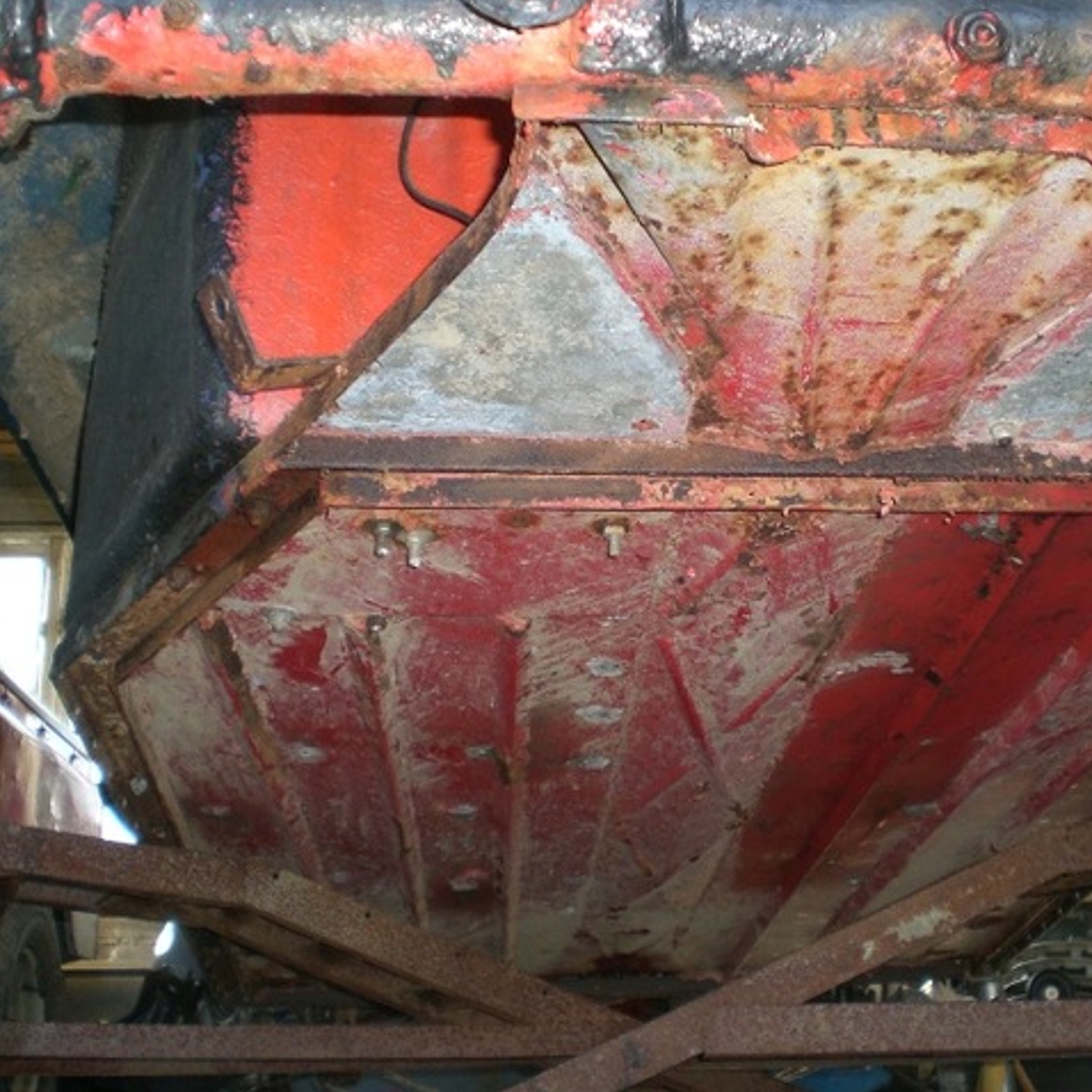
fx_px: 1606
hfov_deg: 37.3
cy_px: 546
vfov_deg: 37.6
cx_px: 694
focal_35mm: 45
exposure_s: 1/60
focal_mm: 6.3
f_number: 3.1
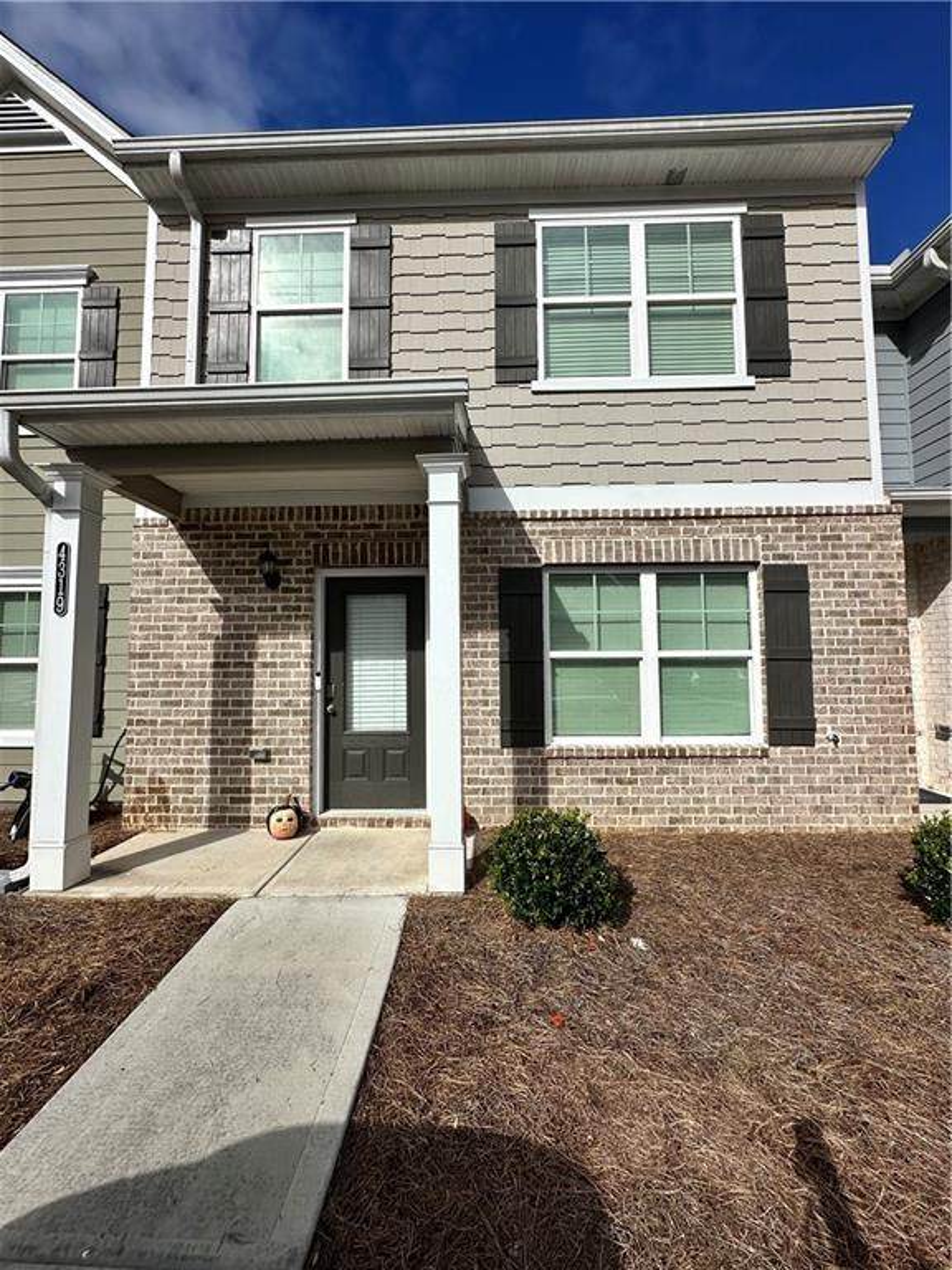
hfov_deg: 85.7
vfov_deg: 102.1
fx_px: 513
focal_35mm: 14
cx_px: 476
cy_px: 635
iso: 50
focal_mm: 2.22
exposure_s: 1/5051
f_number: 2.2
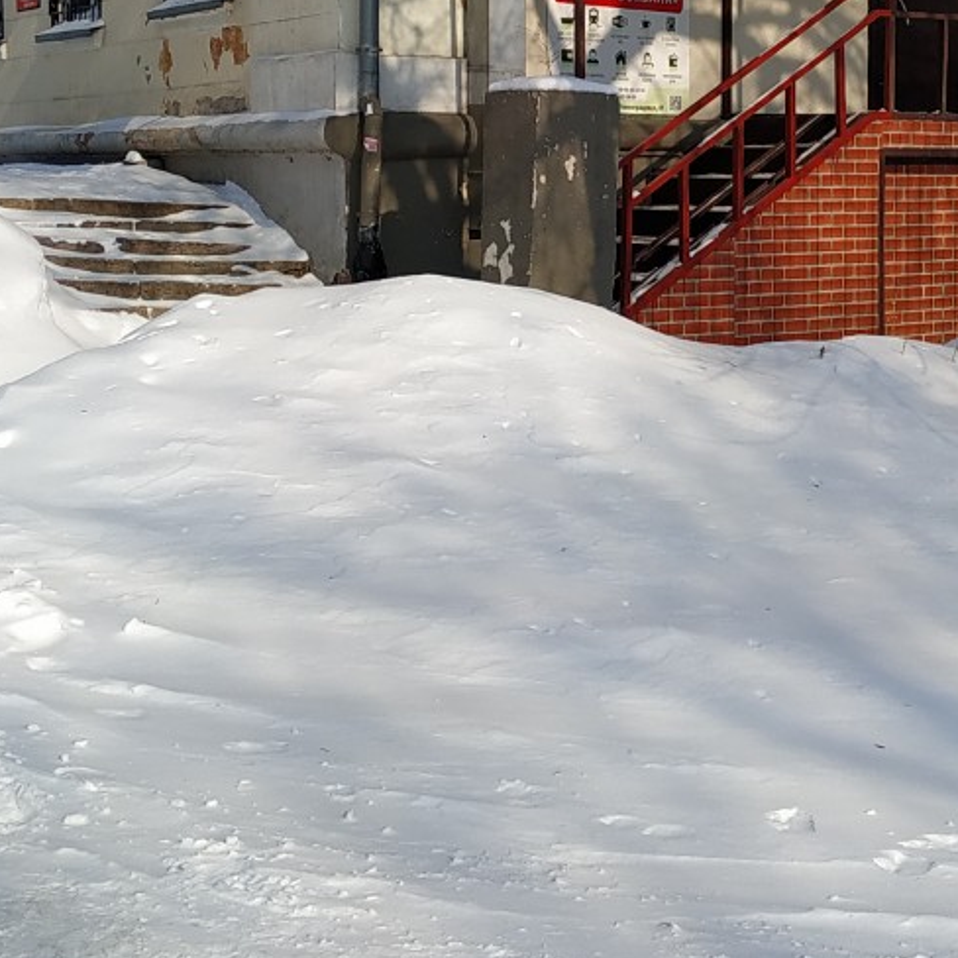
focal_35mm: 58
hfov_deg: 29.2
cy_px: 267
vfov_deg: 29.2
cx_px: 702
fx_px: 1816
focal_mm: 3.94
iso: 100
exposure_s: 1/5000
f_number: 1.9
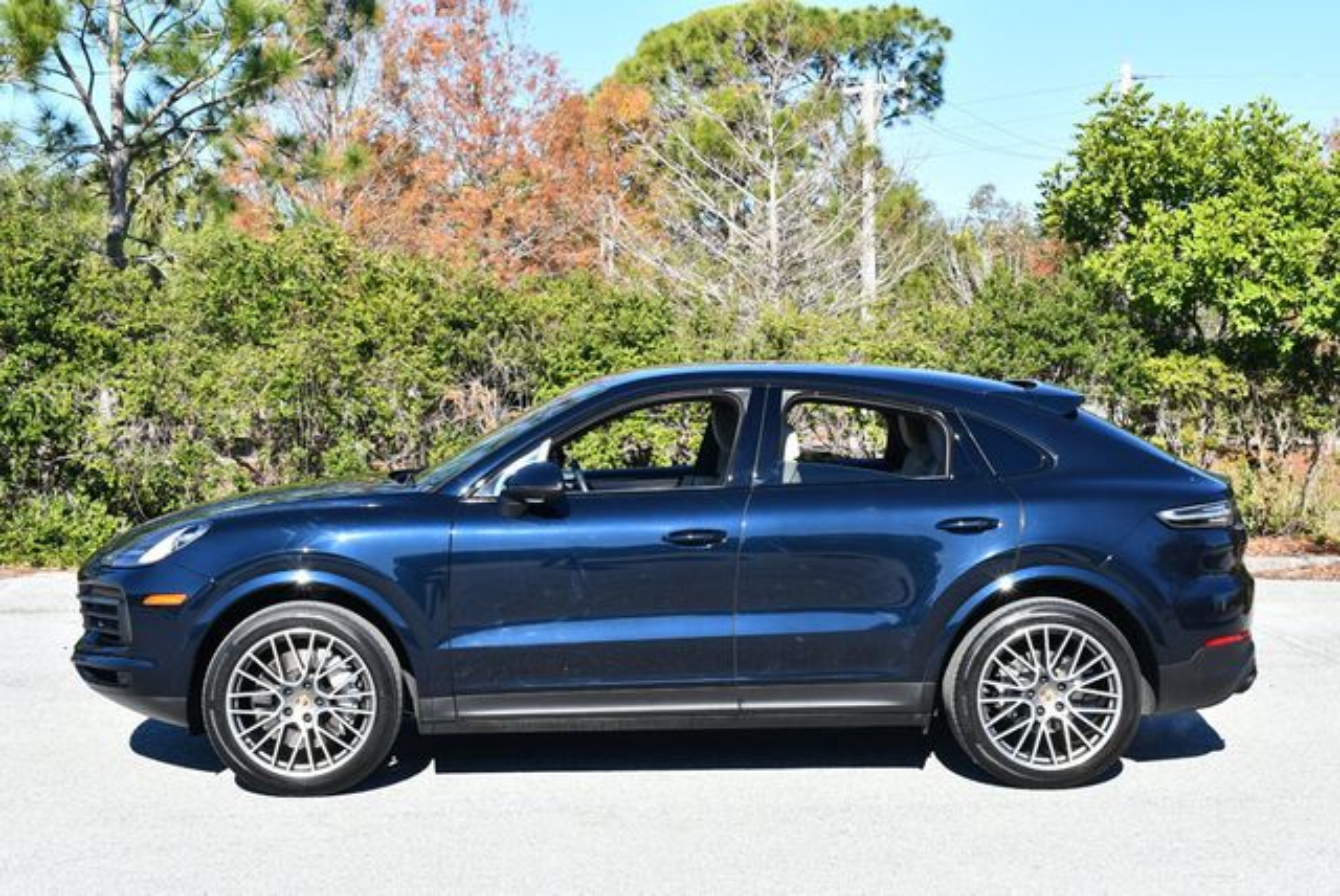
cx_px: 670
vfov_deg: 22.0
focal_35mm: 62
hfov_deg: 32.4
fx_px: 2310
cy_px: 448
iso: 160
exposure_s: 1/250
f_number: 8
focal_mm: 31
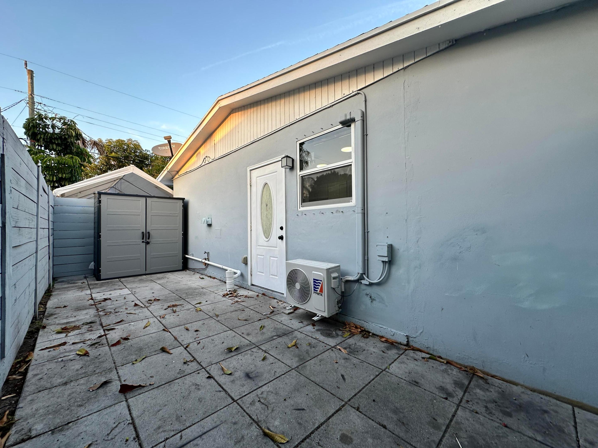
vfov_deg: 85.7
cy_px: 224
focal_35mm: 14
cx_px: 299
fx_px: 242
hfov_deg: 102.1
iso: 40
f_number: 2.2
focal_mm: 2.22
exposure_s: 1/99
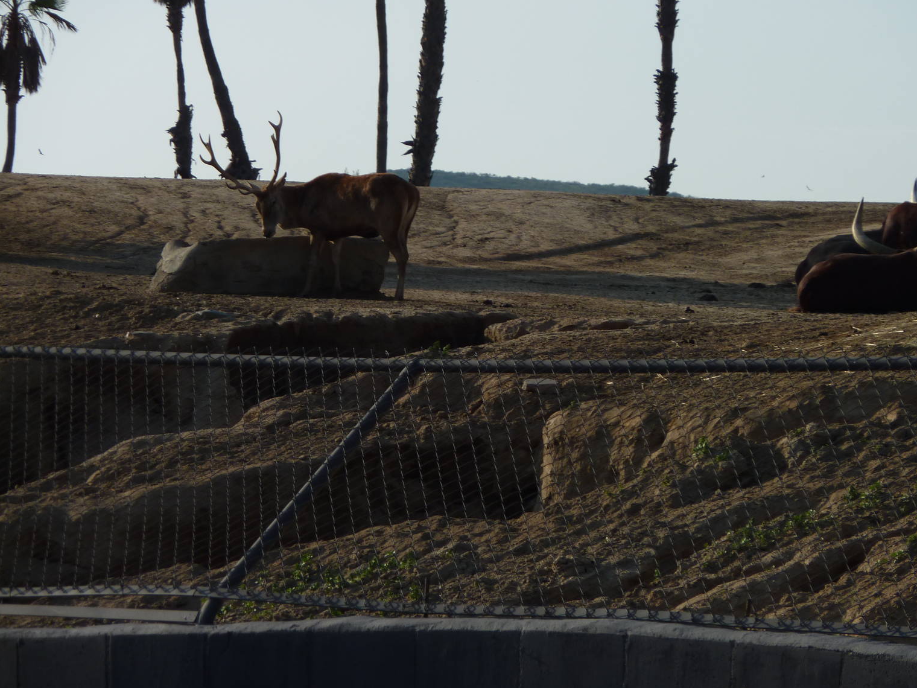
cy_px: 328
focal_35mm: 221
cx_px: 472
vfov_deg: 6.7
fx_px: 5854
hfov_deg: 9.0
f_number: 5.6
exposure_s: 1/500
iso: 80
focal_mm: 34.4
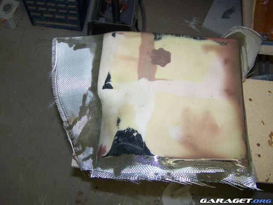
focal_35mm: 38
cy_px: 102
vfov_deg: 37.7
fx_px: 300
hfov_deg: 49.0
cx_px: 136
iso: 80
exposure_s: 1/60
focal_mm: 6.3
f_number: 2.8
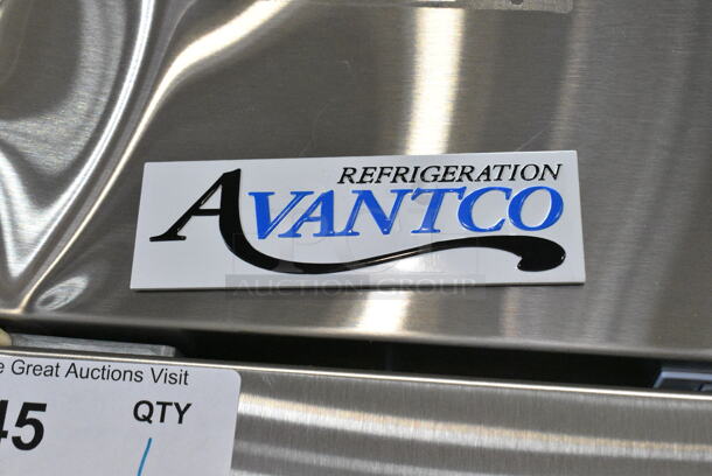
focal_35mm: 57
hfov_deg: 35.0
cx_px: 356
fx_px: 1128
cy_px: 238
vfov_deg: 23.8
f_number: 9
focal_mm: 38
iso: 6400
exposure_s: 1/320
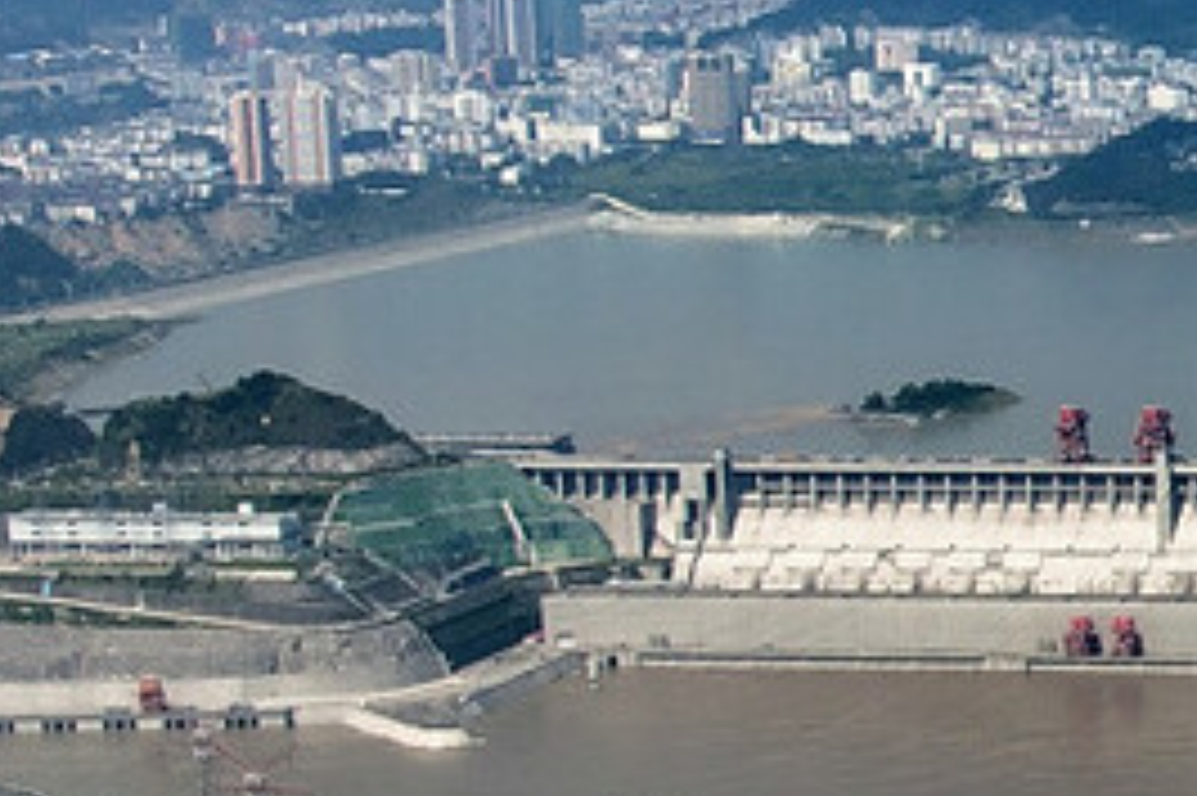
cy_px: 571
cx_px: 2110
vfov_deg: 8.1
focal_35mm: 169
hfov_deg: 11.3
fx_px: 5624
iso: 100
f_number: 11
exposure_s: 1/400
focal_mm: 25
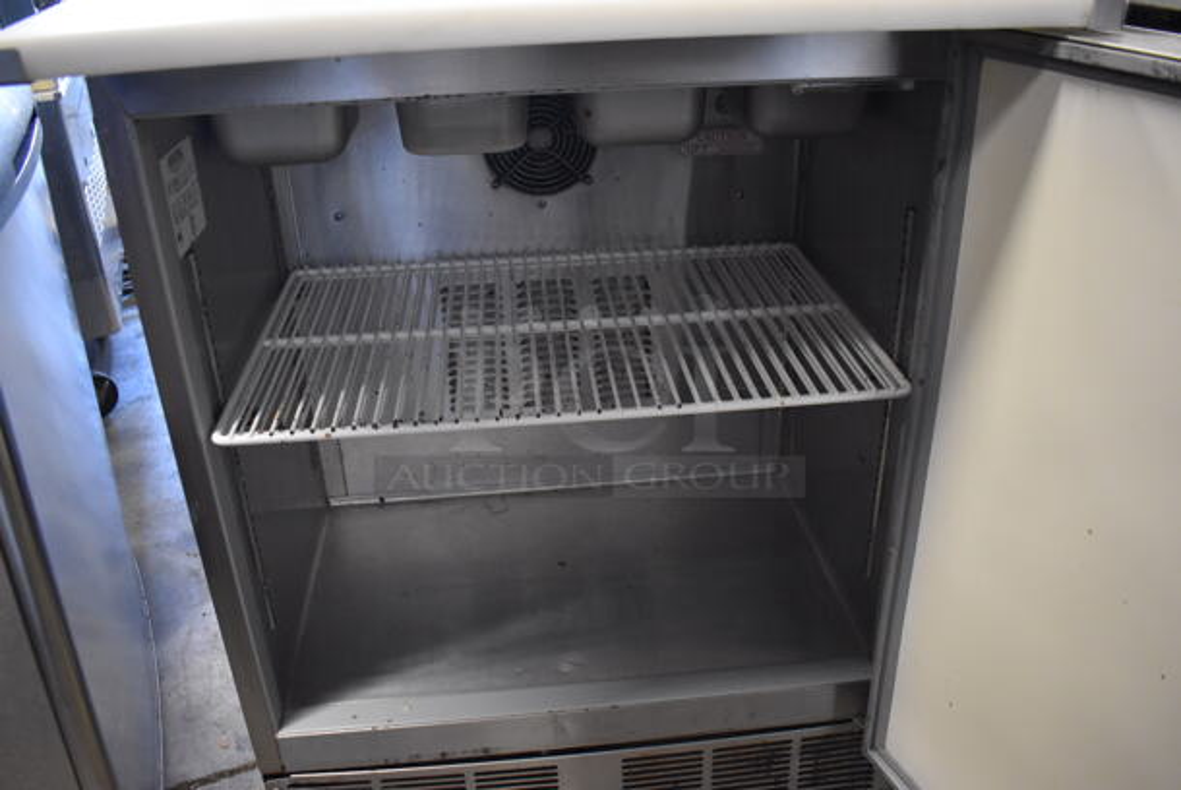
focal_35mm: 30
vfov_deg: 43.7
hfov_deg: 61.9
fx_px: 985
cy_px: 395
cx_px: 590
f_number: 3.5
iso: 3200
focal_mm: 20
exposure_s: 1/60
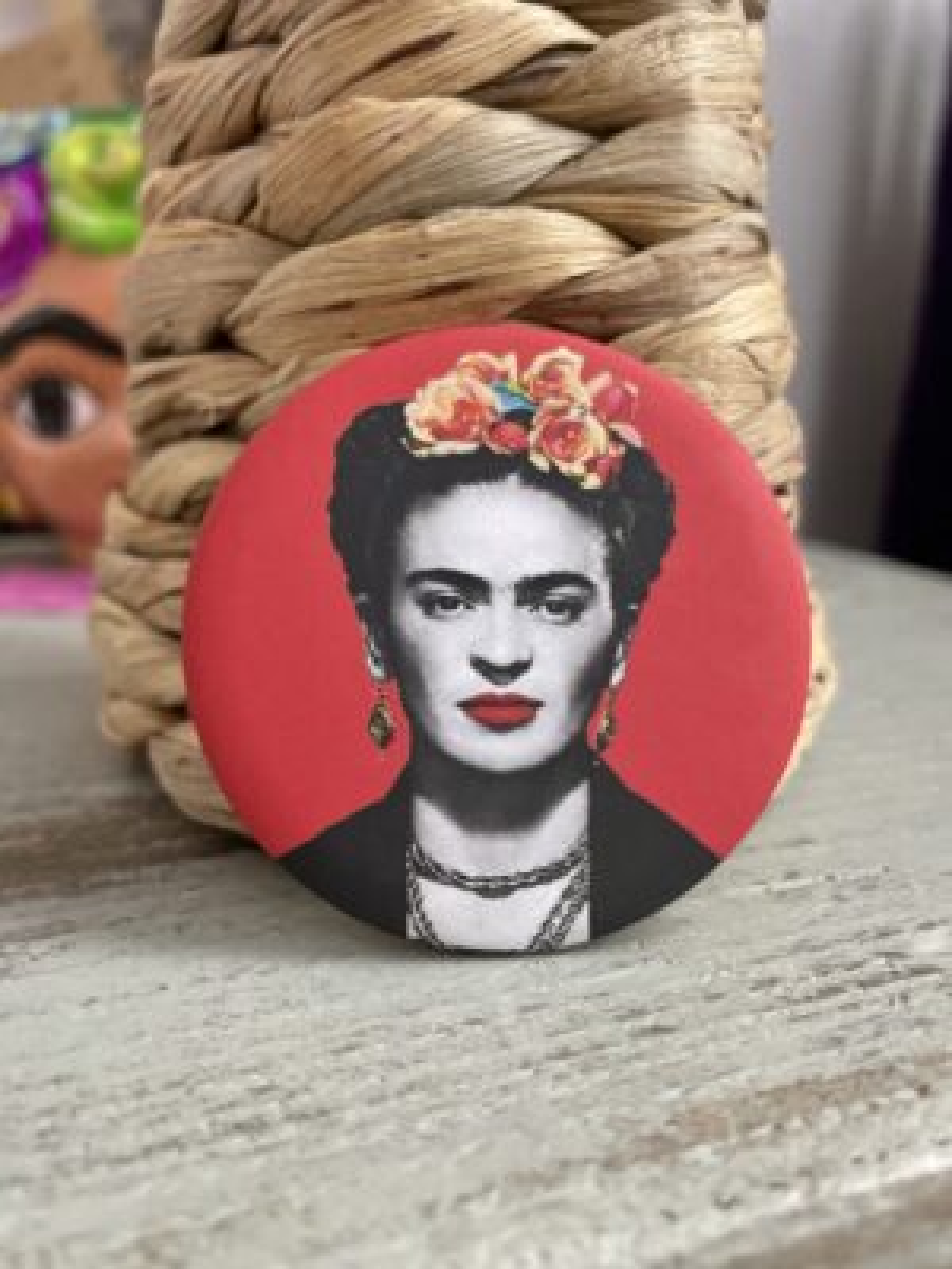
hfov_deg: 53.1
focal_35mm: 26
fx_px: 953
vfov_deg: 67.3
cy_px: 634
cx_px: 476
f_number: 1.6
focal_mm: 4.2
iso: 160
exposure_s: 1/50
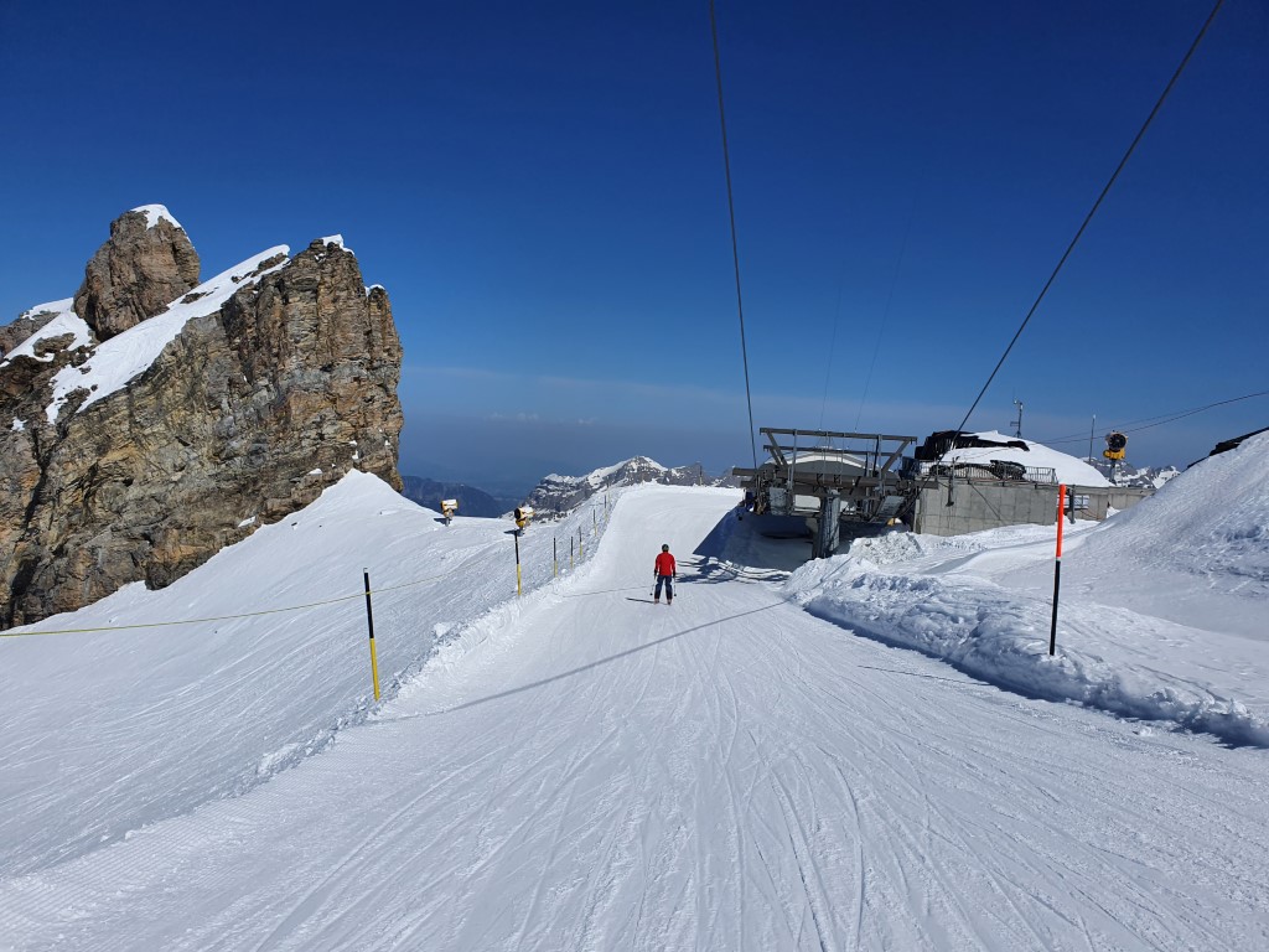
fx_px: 953
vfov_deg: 53.1
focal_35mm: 26
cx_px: 634
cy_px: 476
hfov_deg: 67.3
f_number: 2.4
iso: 50
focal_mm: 4.32
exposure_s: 1/7232
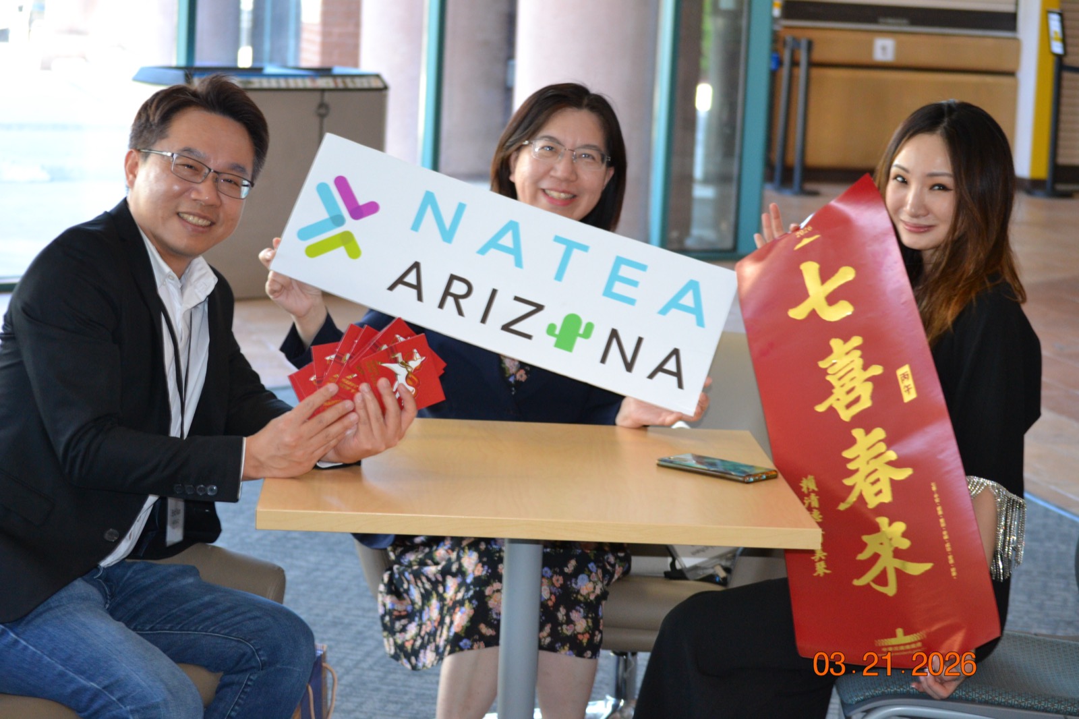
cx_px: 540
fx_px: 2472
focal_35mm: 82
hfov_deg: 24.6
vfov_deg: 16.5
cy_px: 360
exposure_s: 1/60
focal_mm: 55
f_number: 4
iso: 1100
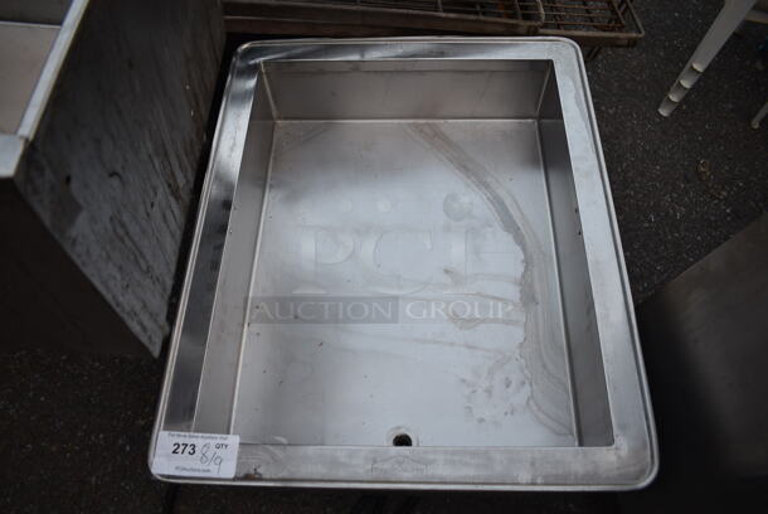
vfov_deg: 48.0
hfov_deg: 67.3
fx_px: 577
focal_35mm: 27
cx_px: 384
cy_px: 257
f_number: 3.5
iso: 100
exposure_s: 1/50
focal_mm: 18
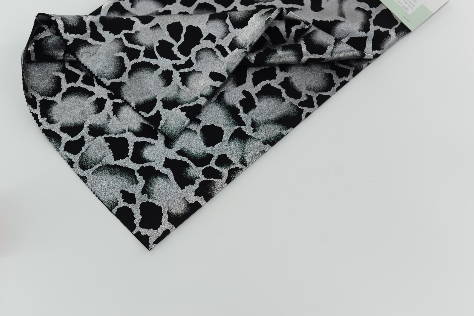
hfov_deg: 39.6
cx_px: 237
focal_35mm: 50
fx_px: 659
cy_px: 158
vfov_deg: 27.0
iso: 100
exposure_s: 1/200
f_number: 3.5
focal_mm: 50
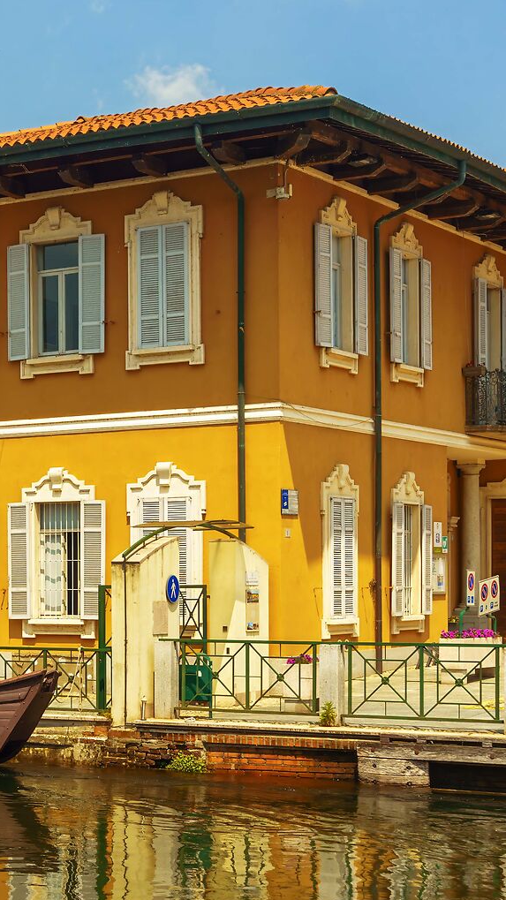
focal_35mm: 74
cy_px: 607
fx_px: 1766
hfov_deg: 15.4
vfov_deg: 28.4
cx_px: -185
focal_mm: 30
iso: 100
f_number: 7.1
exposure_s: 1/640
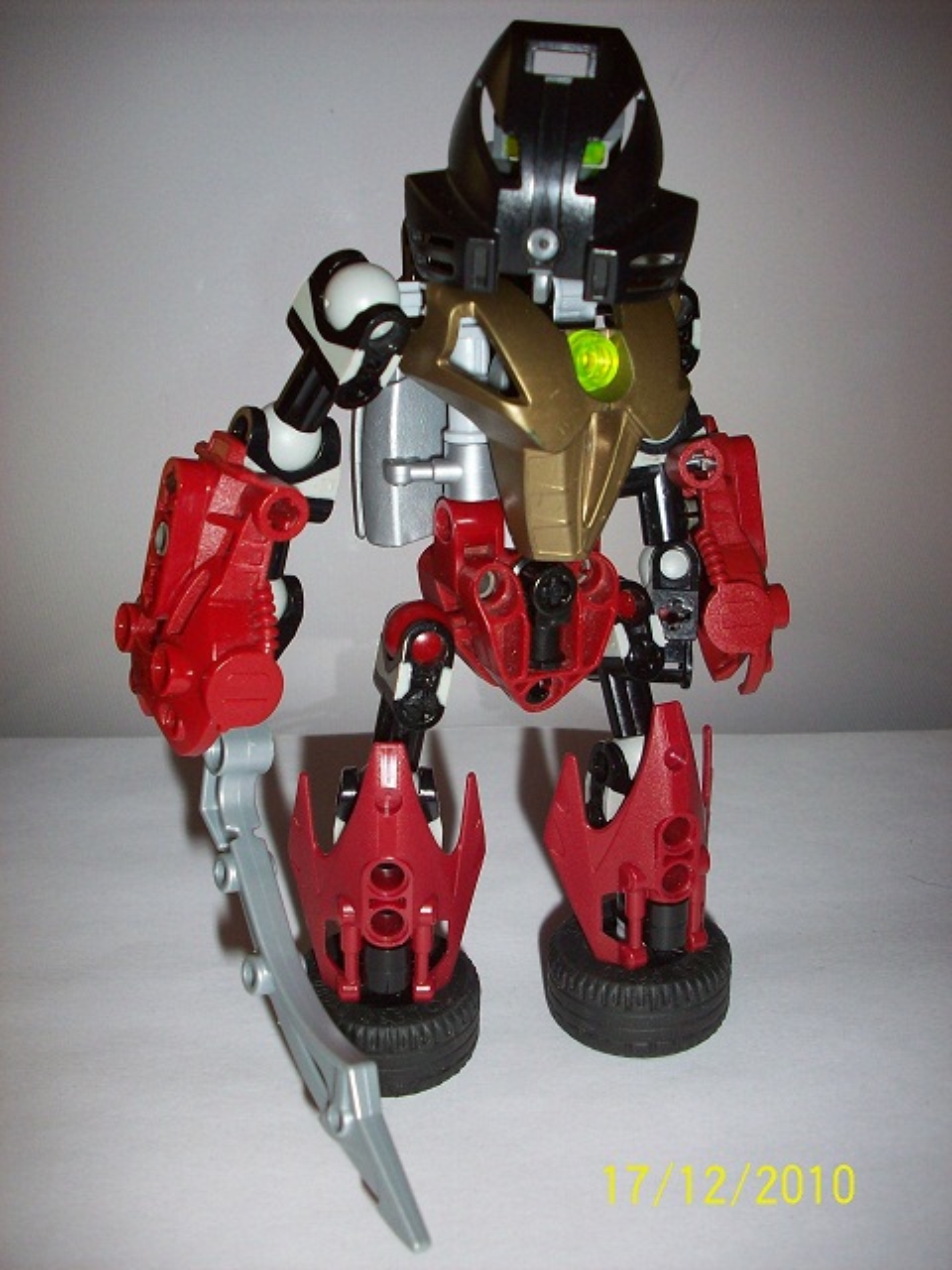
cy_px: 635
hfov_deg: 38.7
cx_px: 476
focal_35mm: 37
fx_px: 1357
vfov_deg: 50.1
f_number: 2.8
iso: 80
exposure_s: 1/64
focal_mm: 6.2
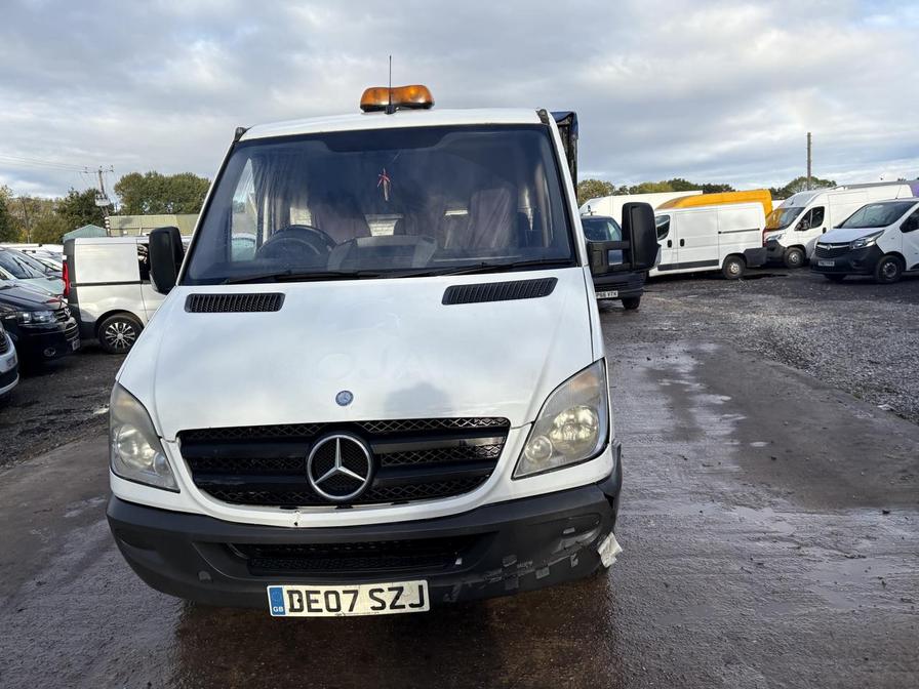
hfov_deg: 67.3
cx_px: 460
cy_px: 344
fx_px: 690
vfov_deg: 53.1
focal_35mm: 26
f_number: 1.6
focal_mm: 5.96
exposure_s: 1/1626
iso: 50
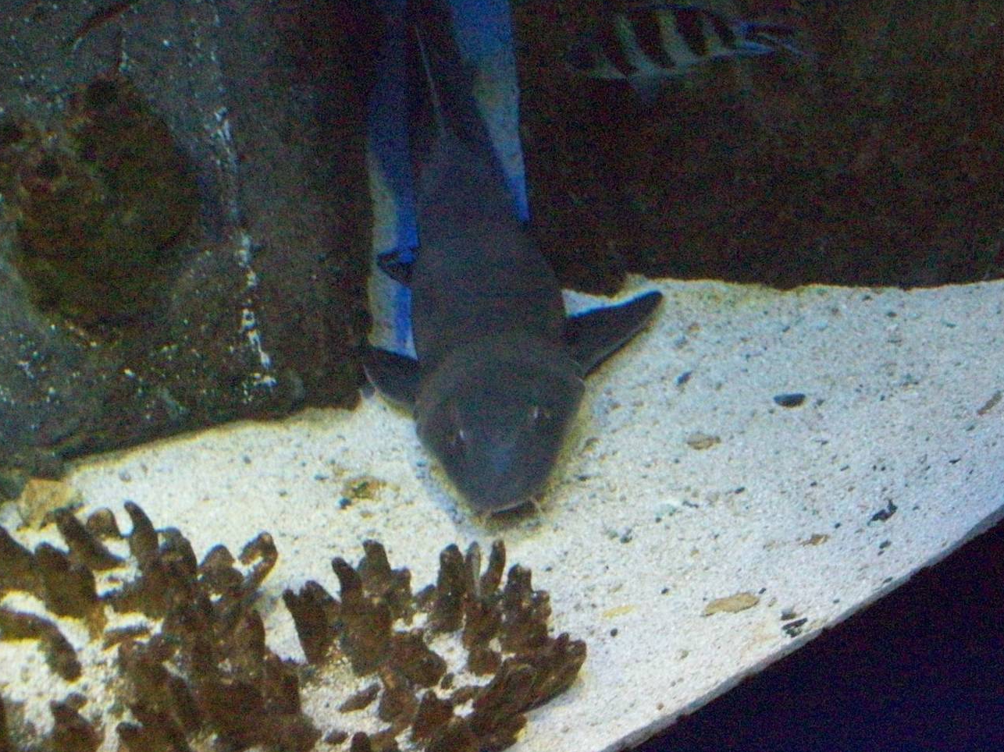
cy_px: 320
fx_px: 1624
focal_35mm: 56
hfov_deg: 34.4
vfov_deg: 26.1
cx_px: 516
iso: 800
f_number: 3
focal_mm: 7.6
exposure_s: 1/51.4
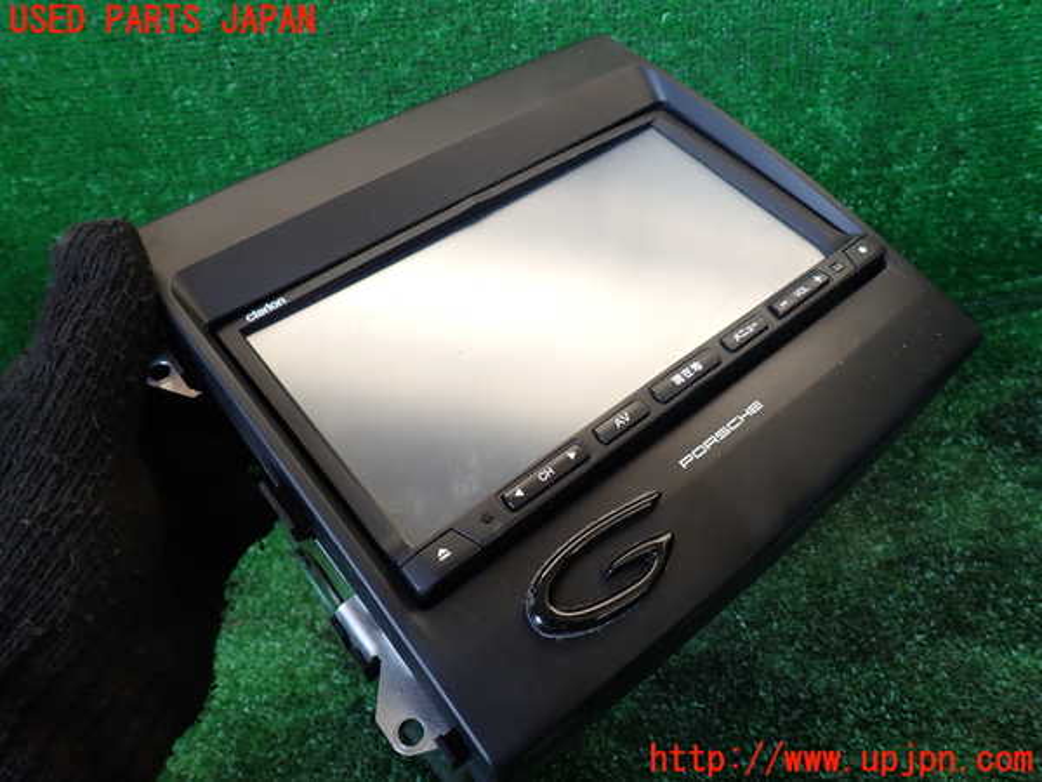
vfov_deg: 54.9
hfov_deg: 69.4
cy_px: 391
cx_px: 521
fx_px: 753
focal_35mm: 25
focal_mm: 4.5
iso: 100
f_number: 2.8
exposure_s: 1/60
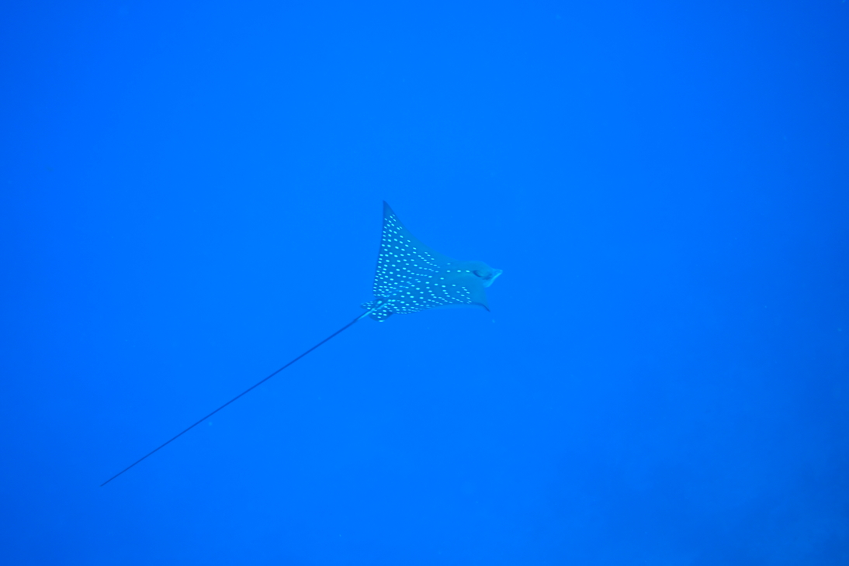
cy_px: 283
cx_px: 424
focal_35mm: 70
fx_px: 1651
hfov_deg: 28.8
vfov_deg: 19.5
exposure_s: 1/80
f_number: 3.2
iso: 125
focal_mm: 25.7
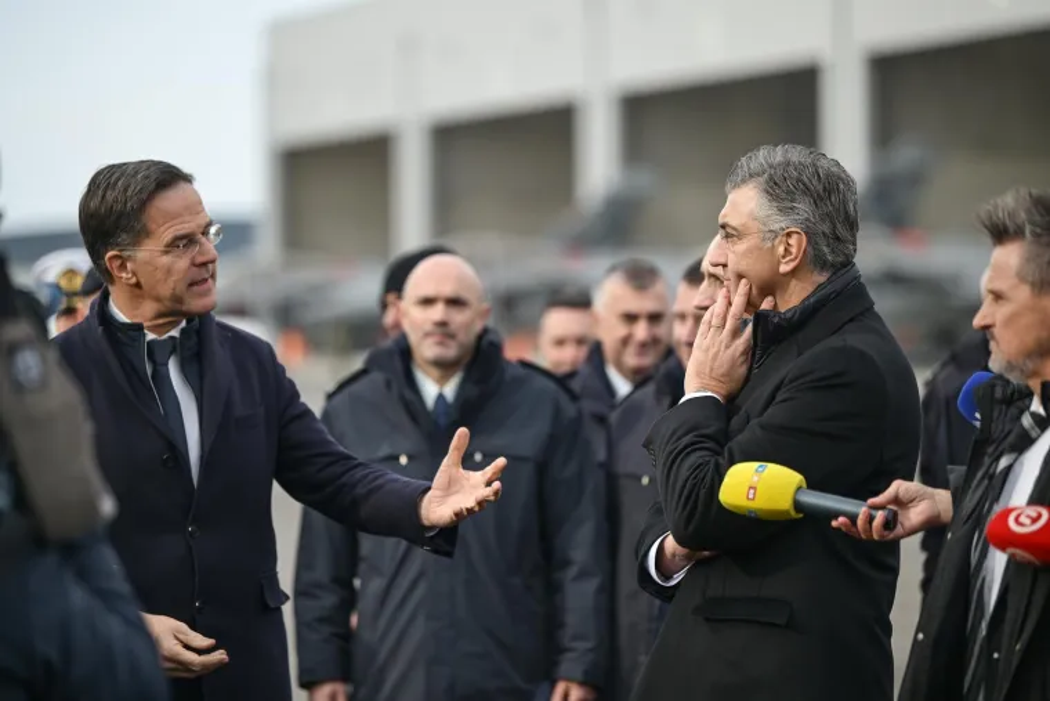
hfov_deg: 12.5
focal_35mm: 165
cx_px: 525
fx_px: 4813
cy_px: 350
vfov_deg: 8.3
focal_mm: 165
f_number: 2.8
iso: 200
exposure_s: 1/1600
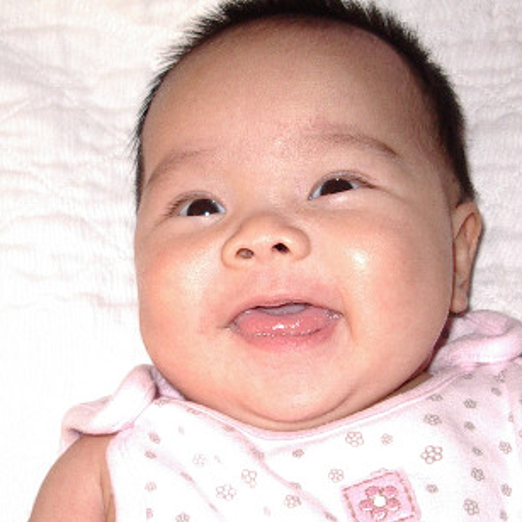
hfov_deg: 24.6
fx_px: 1194
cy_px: 340
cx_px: 240
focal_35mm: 70
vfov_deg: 24.6
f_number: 2.6
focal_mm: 5.8
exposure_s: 1/60
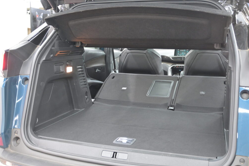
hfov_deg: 48.5
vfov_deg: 33.4
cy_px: 84
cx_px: 127
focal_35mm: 40
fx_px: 277
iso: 1600
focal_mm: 26
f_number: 4.5
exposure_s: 1/40
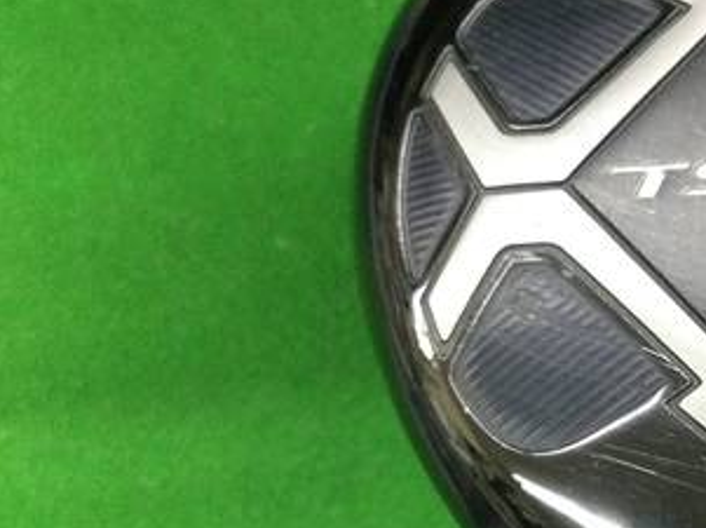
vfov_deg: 22.0
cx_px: 598
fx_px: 1344
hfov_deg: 28.6
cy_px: 401
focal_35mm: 66
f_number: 2.4
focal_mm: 3.3
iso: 125
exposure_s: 1/30
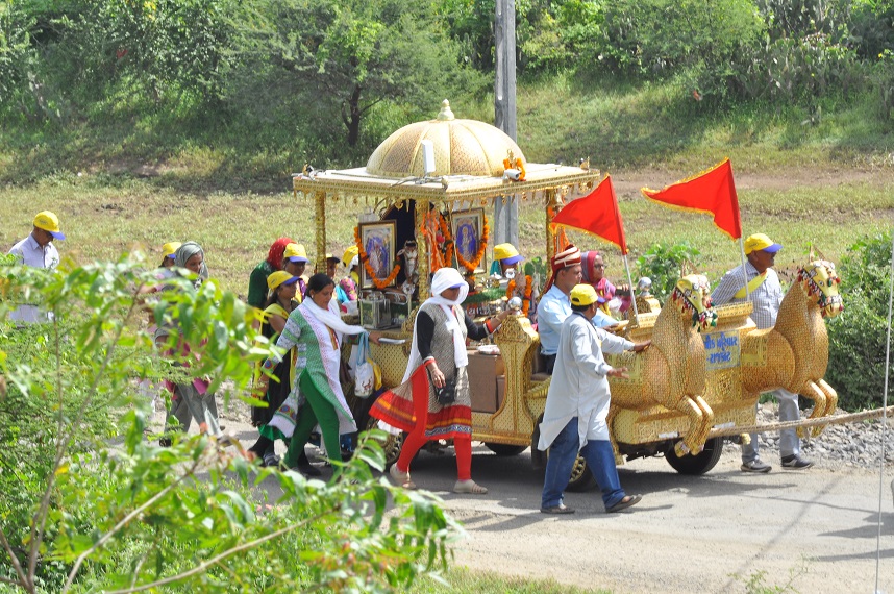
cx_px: 447
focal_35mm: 270
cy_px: 297
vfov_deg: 5.1
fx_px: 6697
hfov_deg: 7.6
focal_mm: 180
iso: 400
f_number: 16
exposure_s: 1/125
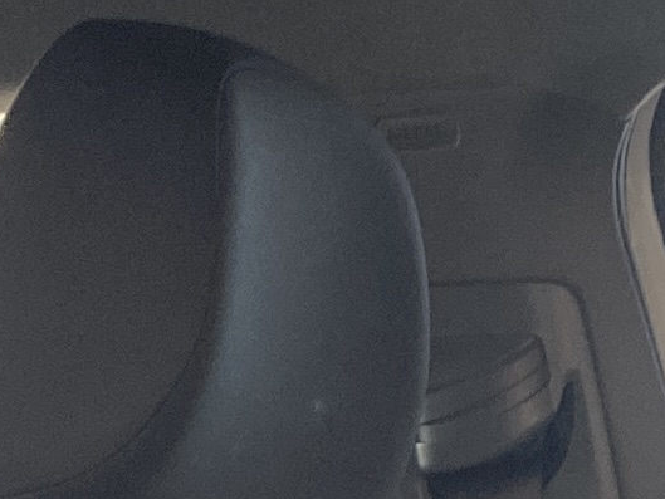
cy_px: 1497
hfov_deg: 9.9
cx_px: 84
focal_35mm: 198
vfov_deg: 6.8
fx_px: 3805
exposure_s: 1/71
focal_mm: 4.25
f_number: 1.8
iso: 125
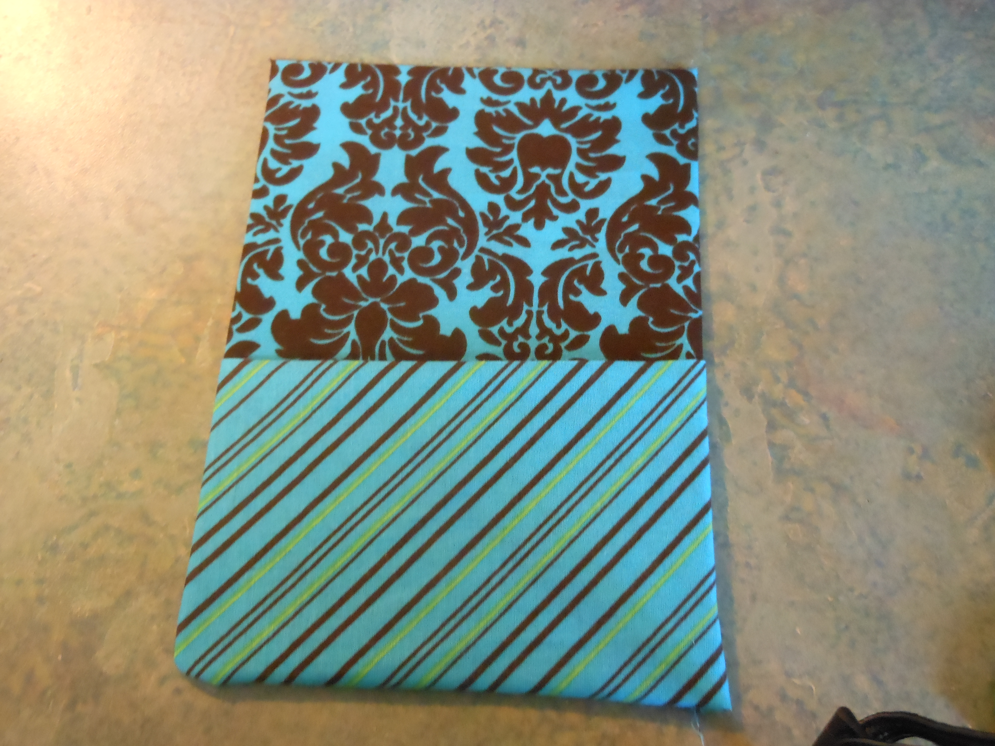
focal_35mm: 33
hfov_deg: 55.4
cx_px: 498
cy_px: 373
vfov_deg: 42.9
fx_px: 949
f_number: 4
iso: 640
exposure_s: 1/8
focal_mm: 5.9
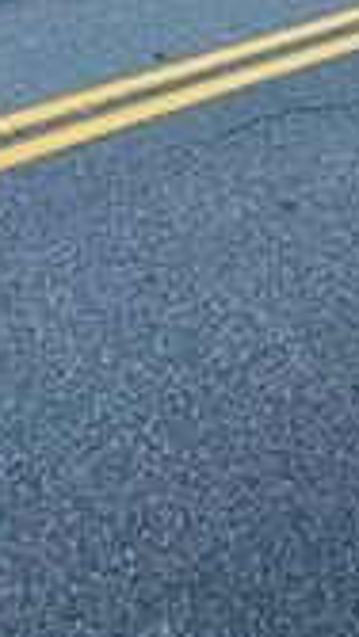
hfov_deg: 19.1
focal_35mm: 61
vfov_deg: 21.2
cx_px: -8
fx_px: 1032
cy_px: -536
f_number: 2.2
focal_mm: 2.22
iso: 40
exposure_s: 1/336
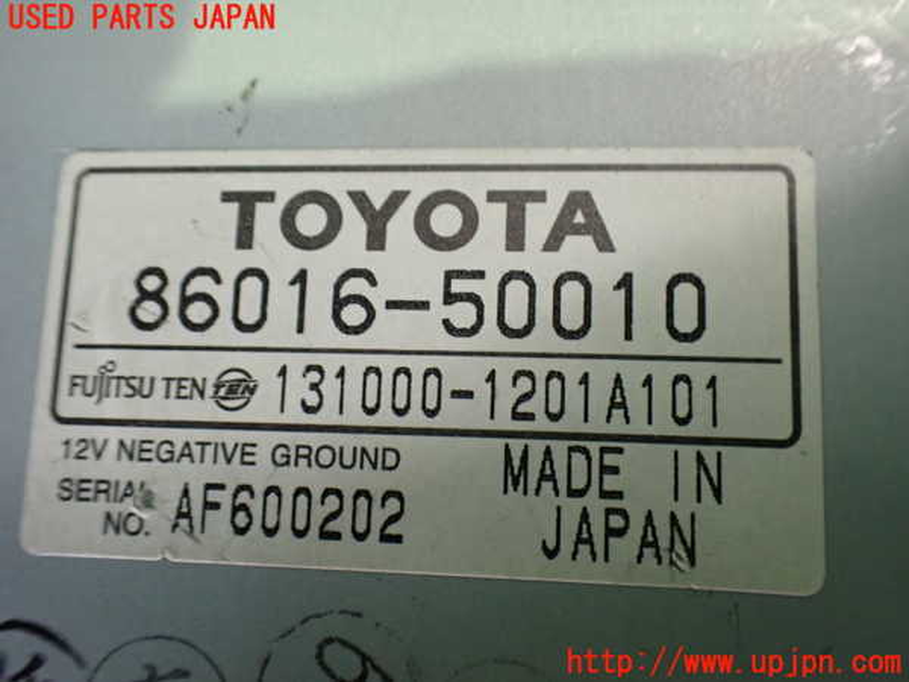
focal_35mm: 30
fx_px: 788
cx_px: 454
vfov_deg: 46.8
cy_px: 341
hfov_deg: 60.0
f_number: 2.3
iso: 800
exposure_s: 1/80
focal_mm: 5.4
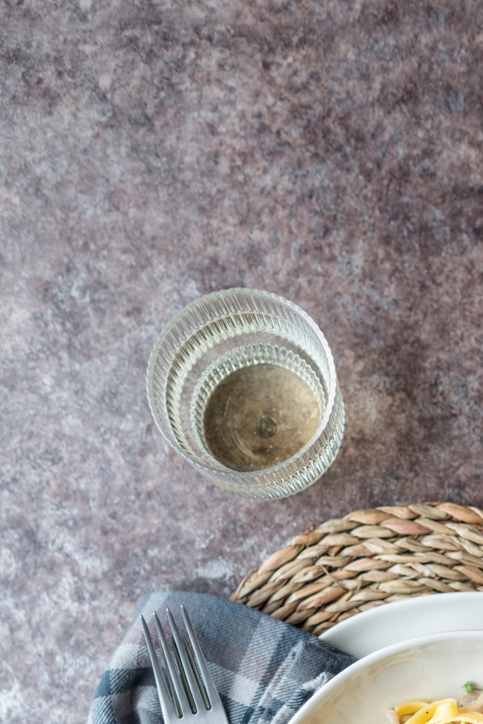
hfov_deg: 25.7
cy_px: 628
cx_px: 427
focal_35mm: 51
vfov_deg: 36.8
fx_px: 1026
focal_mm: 28
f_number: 3.2
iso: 160
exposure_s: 1/30
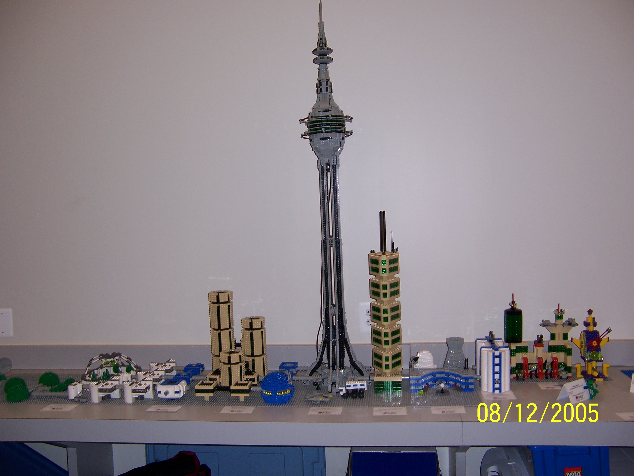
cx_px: 317
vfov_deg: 42.9
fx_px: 604
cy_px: 238
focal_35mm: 33
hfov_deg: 55.4
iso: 80
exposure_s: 1/60
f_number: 2.8
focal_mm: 5.5
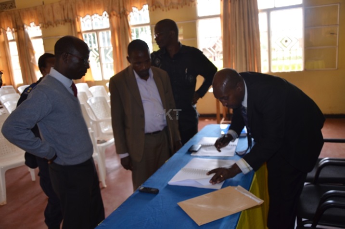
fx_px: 316
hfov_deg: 57.3
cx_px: 172
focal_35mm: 33
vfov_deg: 39.8
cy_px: 114
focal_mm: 22
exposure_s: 1/80
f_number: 3.8
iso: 400
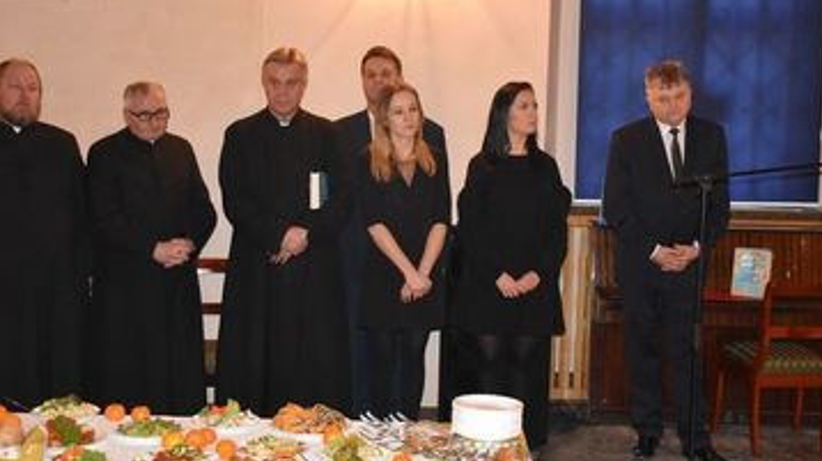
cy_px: 278
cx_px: 427
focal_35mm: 59
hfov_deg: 35.5
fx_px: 1285
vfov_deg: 20.3
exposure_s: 1/60
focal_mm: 32
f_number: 4.5
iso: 2800
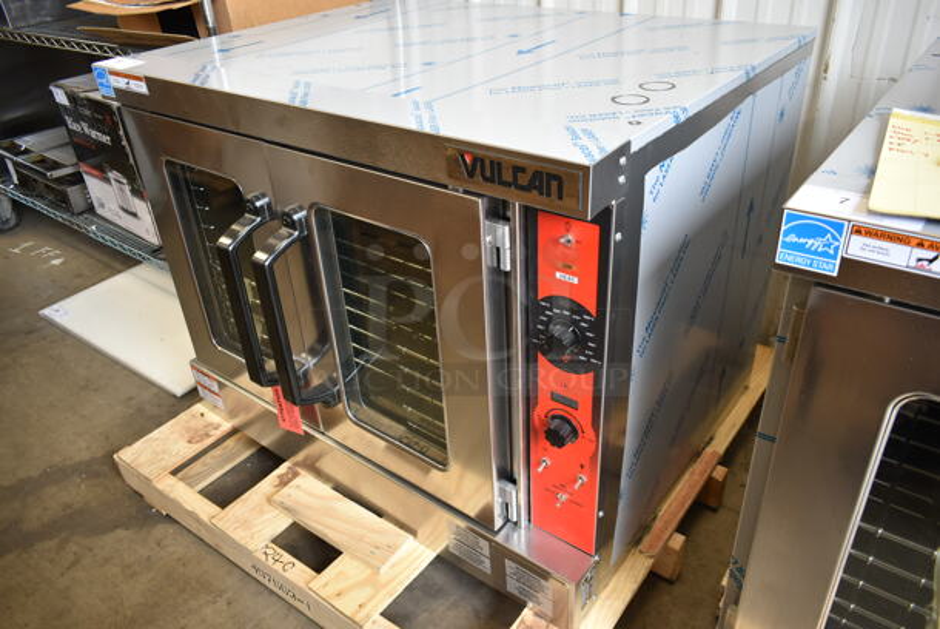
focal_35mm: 27
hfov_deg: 67.3
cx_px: 470
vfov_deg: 48.0
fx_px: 706
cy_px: 314
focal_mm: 18
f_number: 3.5
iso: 360
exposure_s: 1/30
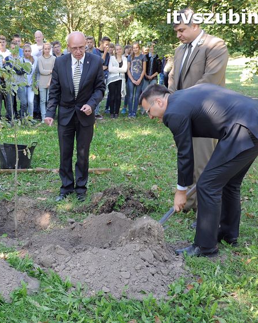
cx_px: 52
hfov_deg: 32.7
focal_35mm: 45
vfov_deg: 41.4
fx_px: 427
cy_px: 162
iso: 400
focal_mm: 21
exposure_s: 1/100
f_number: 5
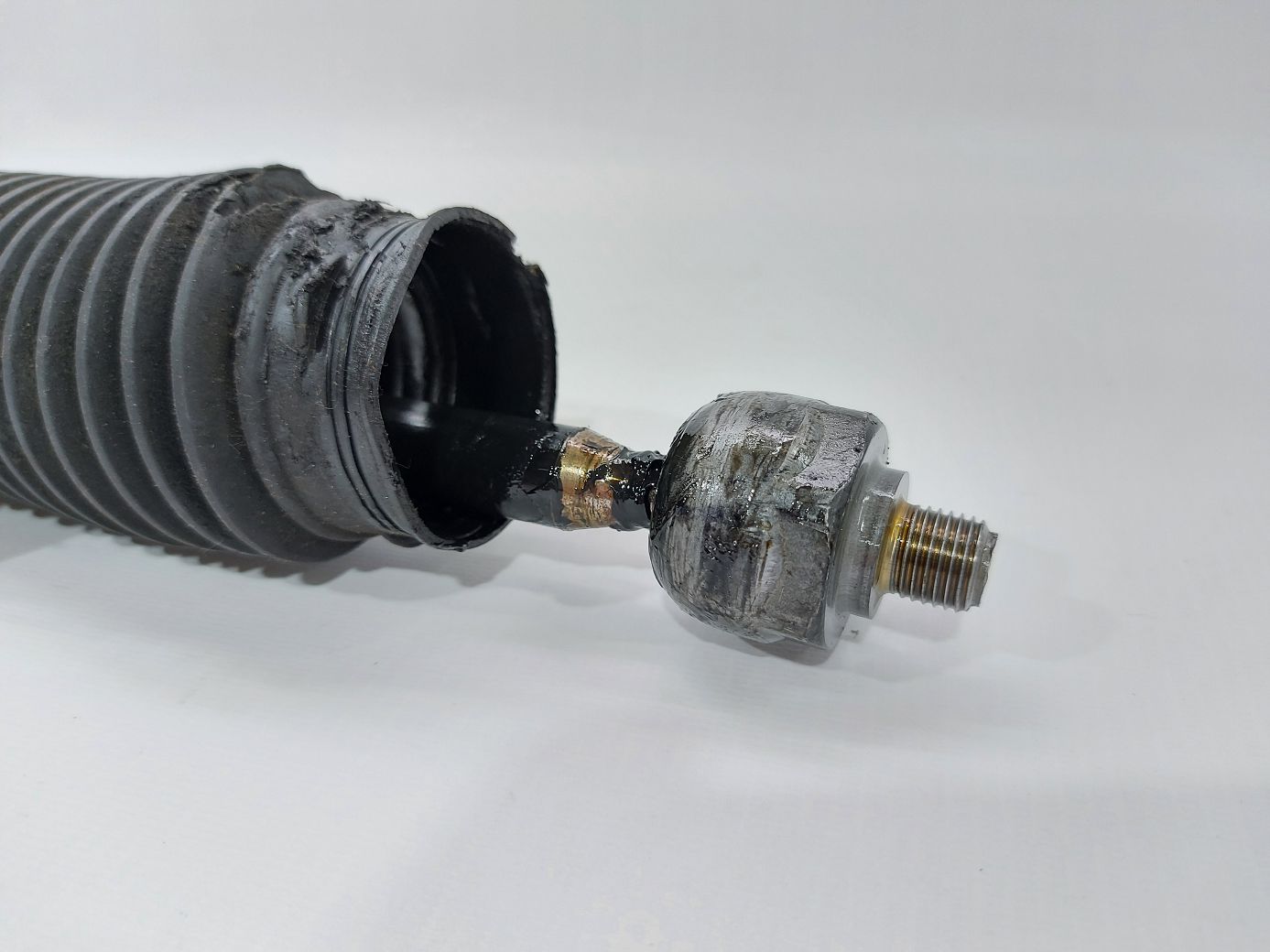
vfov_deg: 56.8
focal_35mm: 24
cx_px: 635
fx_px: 880
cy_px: 476
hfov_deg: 71.6
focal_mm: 5.23
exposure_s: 1/50
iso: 64
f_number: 1.8
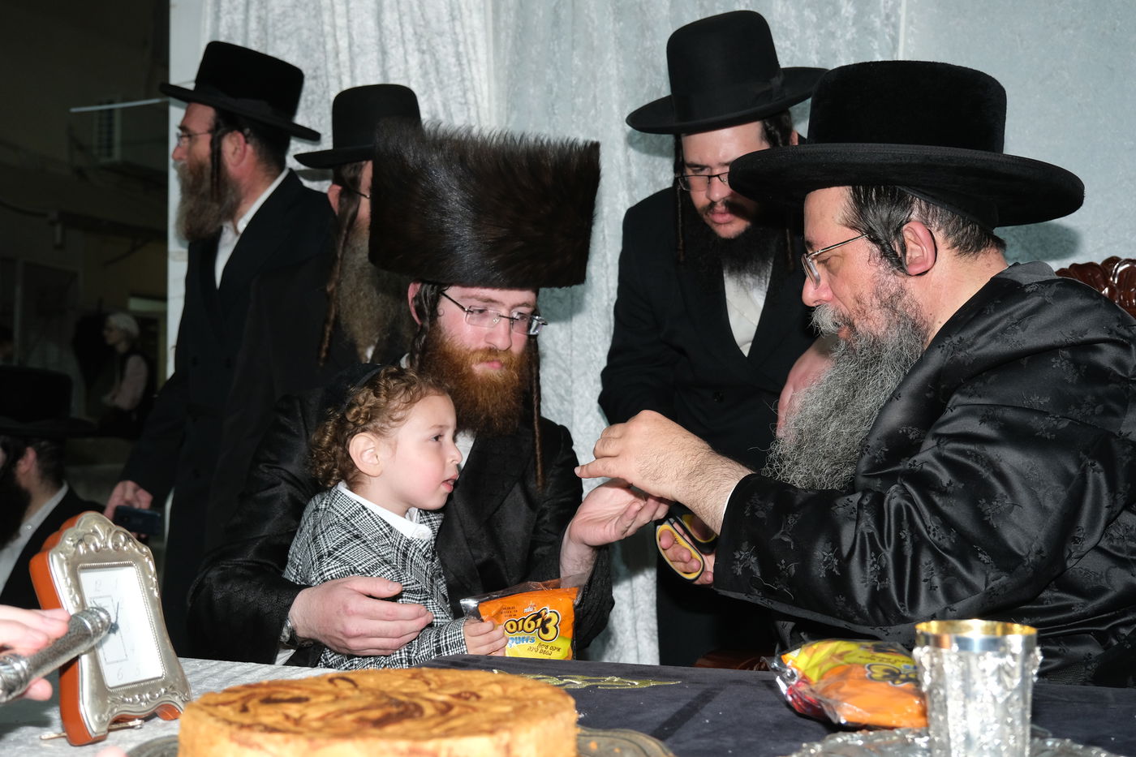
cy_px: 378
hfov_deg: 54.4
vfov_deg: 37.8
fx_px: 1104
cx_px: 568
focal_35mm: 35
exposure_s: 1/125
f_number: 4
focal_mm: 23.5
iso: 1250
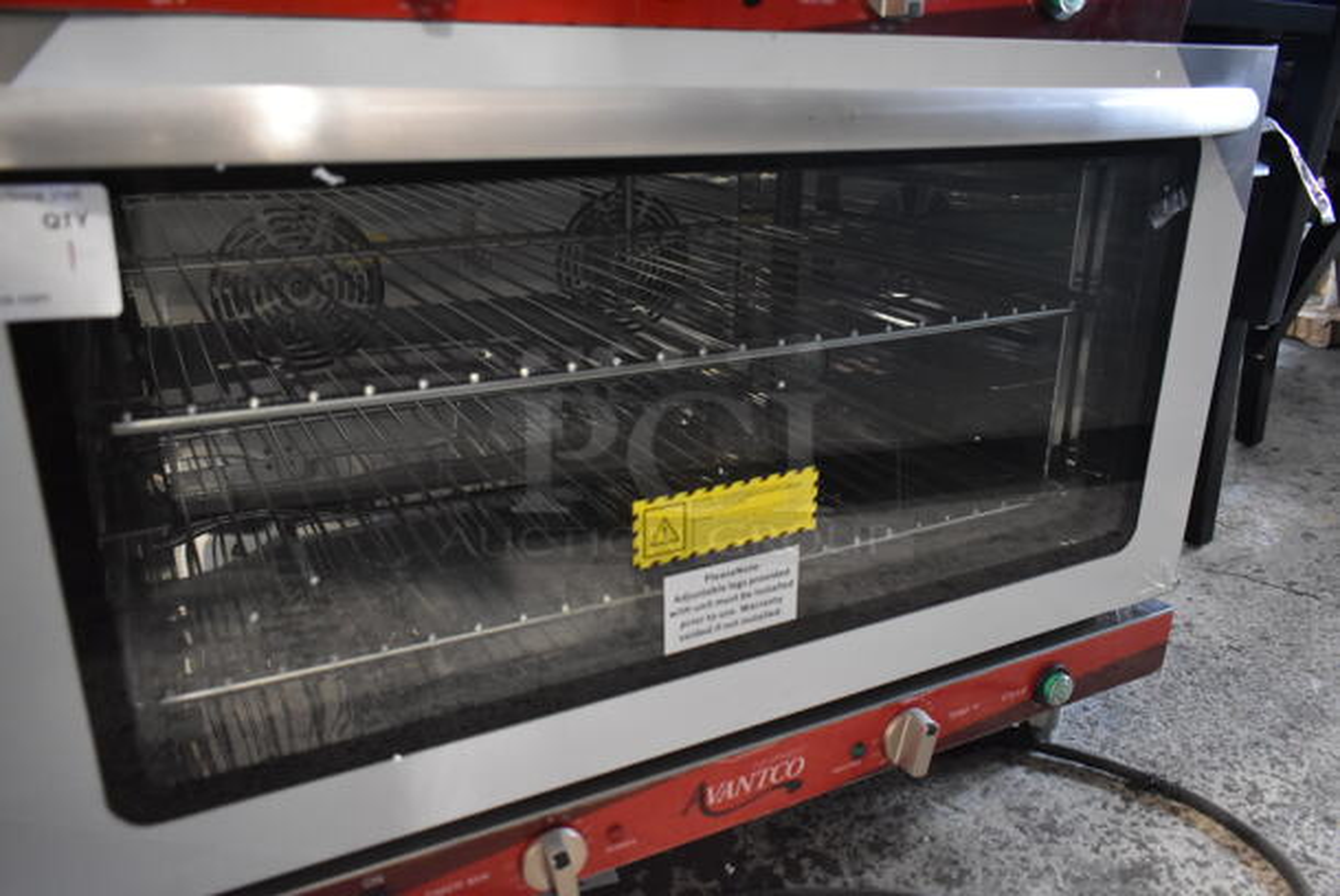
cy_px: 448
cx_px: 670
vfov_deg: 48.0
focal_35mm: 27
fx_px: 1006
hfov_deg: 67.3
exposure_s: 1/60
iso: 3200
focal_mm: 18
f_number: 3.5
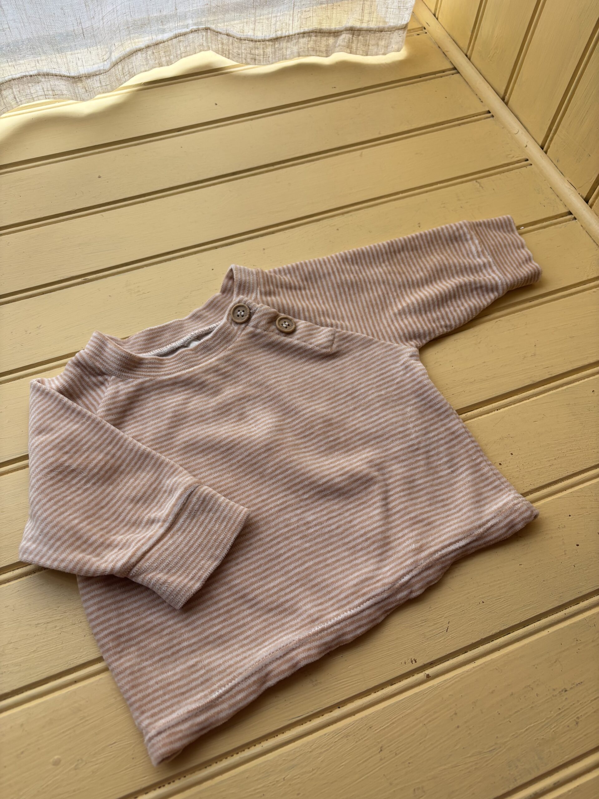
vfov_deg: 67.3
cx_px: 300
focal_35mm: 26
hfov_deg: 53.1
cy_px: 400
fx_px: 600
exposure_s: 1/121
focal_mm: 5.96
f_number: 1.6
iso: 64
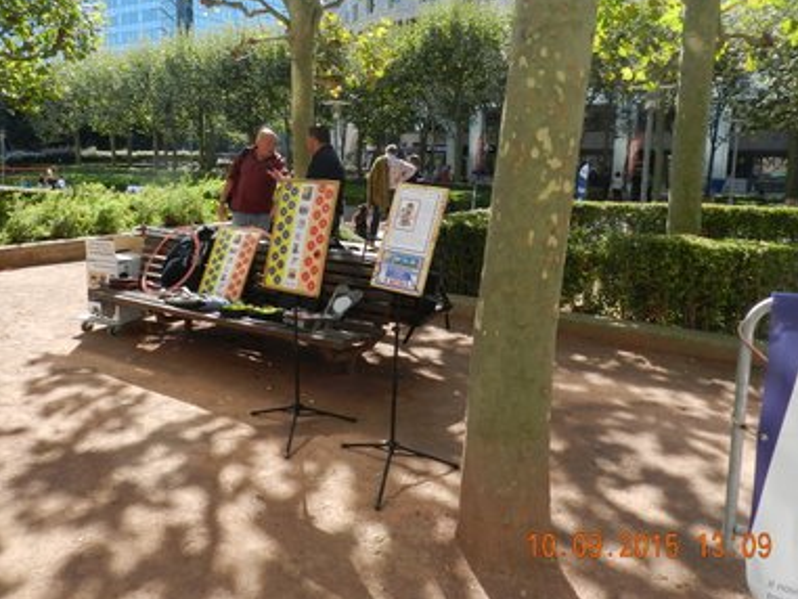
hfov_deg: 61.3
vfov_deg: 48.0
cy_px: 247
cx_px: 333
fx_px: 669
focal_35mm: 29
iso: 160
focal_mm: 4
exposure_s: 1/640
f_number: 3.4
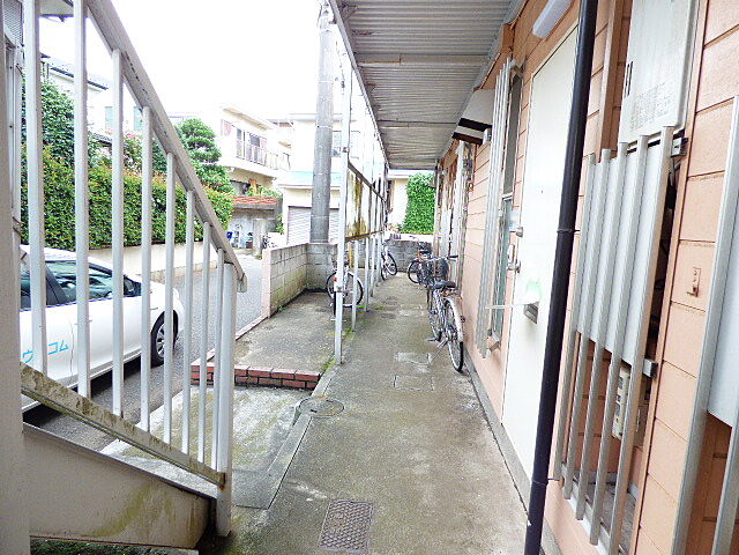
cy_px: 278
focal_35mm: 20
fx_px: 427
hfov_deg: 81.7
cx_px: 370
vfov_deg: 66.0
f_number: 2.8
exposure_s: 1/125
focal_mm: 3.58
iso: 100
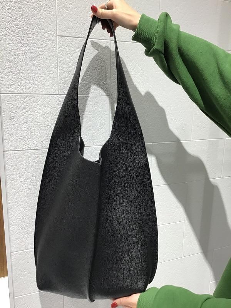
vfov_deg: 58.4
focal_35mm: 31
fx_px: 276
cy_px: 154
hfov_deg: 45.4
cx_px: 116
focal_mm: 3.3
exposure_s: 1/40
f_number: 2.4
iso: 32
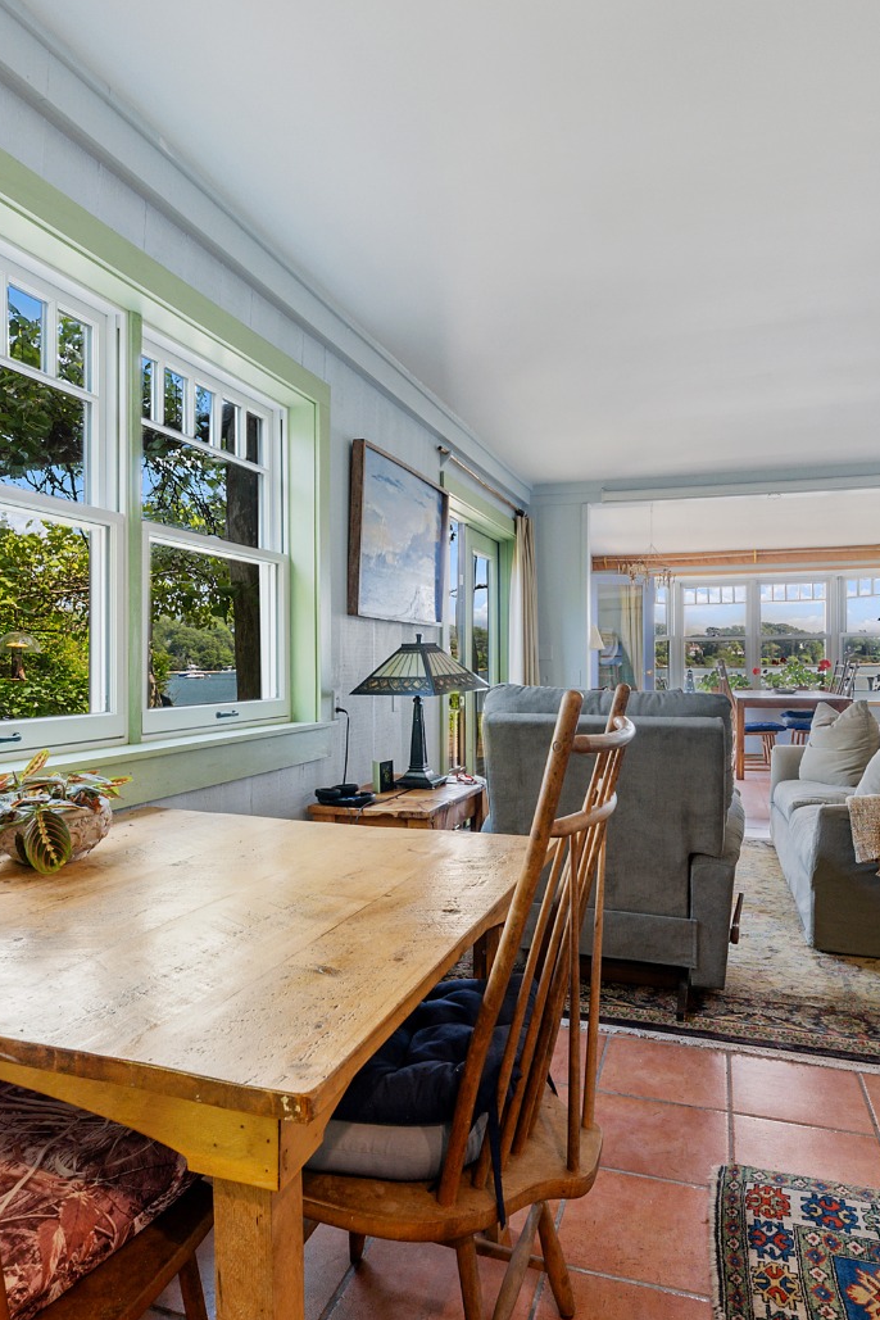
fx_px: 807
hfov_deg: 57.2
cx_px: 427
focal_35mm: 22
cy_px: 640
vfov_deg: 78.6
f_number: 8
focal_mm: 14
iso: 320
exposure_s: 1/5
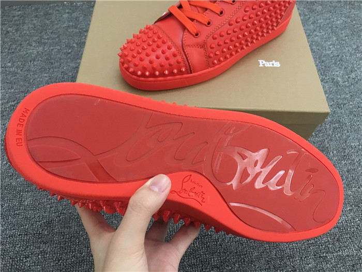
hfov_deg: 61.7
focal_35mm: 29
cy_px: 136
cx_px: 181
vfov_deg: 48.2
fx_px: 303
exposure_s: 1/17
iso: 200
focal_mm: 4.15
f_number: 2.2
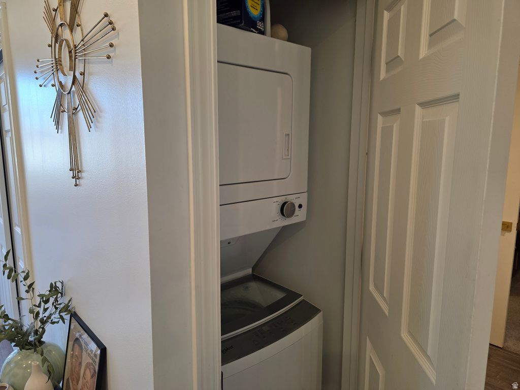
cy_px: 195
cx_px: 260
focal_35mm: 23
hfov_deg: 73.9
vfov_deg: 58.9
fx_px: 346
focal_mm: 6.3
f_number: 1.7
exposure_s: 1/120
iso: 100
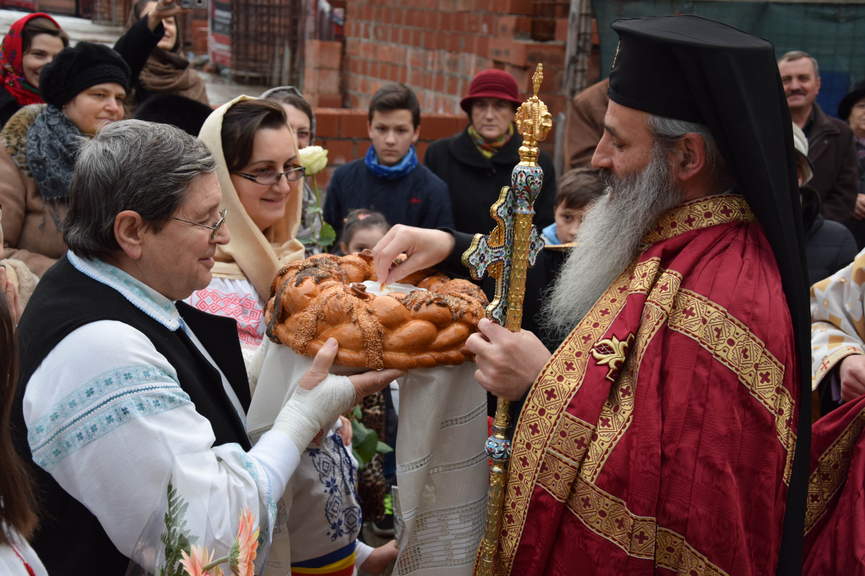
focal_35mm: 49
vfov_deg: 27.5
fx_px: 1177
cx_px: 424
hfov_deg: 40.3
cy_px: 286
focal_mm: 32
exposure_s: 1/80
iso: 400
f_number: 4.5
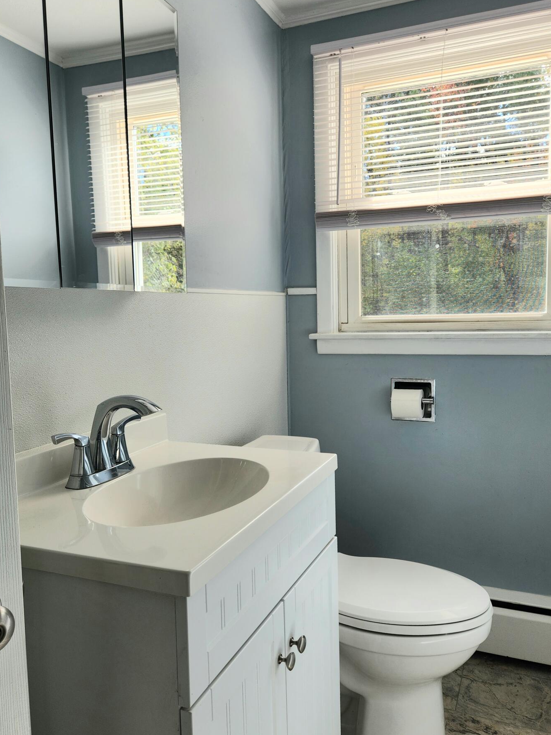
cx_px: 294
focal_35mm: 26
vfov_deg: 67.3
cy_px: 364
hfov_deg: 53.0
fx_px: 552
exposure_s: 1/182
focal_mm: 5.4
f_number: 1.8
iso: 20
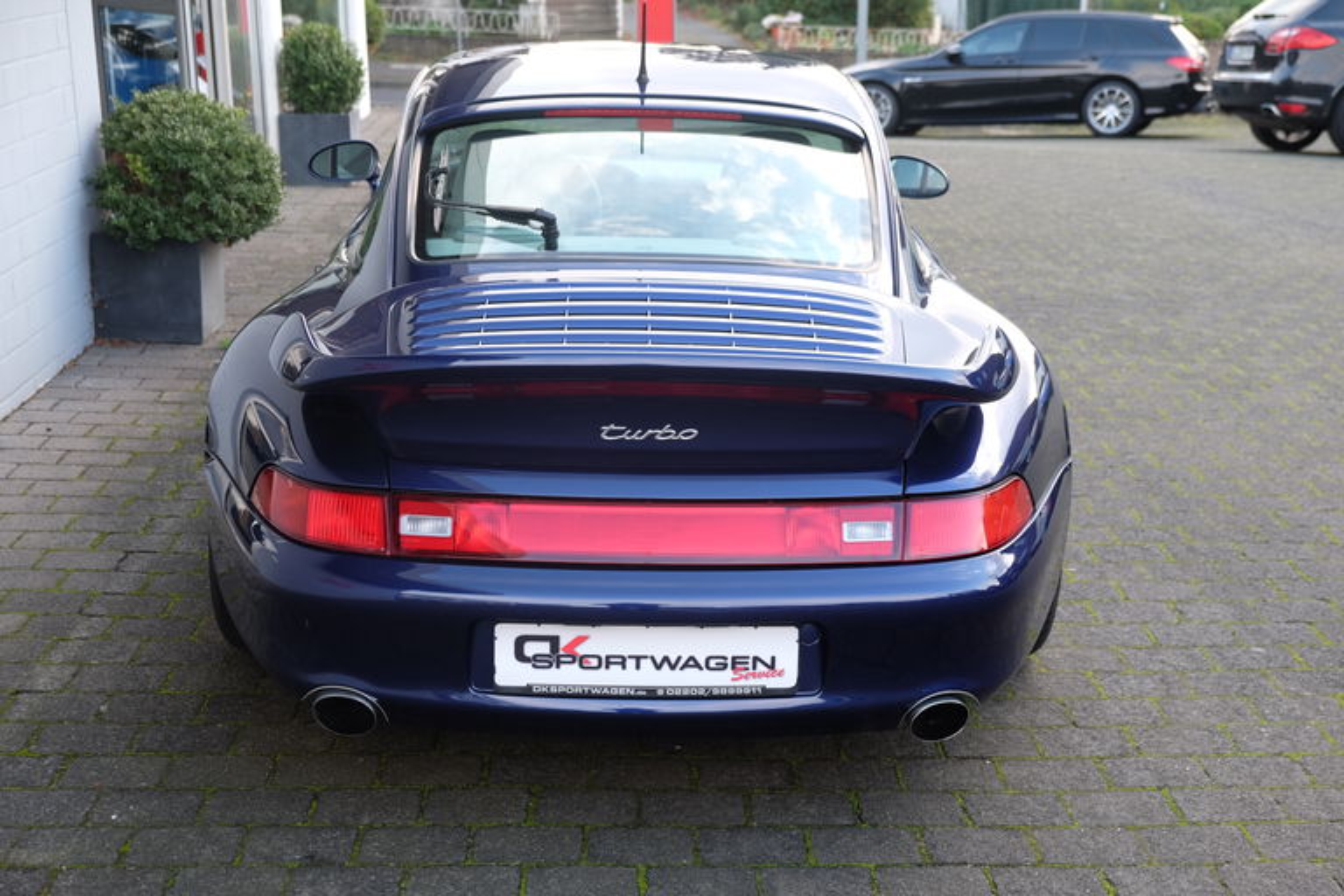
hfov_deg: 41.9
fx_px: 1755
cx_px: 672
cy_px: 448
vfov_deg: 28.6
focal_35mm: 47
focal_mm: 31.5
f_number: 4
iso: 200
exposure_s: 1/60
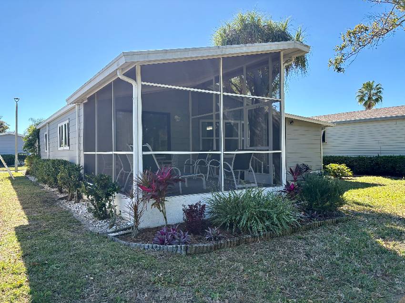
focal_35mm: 26
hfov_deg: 67.3
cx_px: 202
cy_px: 152
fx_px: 304
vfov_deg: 53.0
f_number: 1.6
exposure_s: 1/1667
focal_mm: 5.96
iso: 64
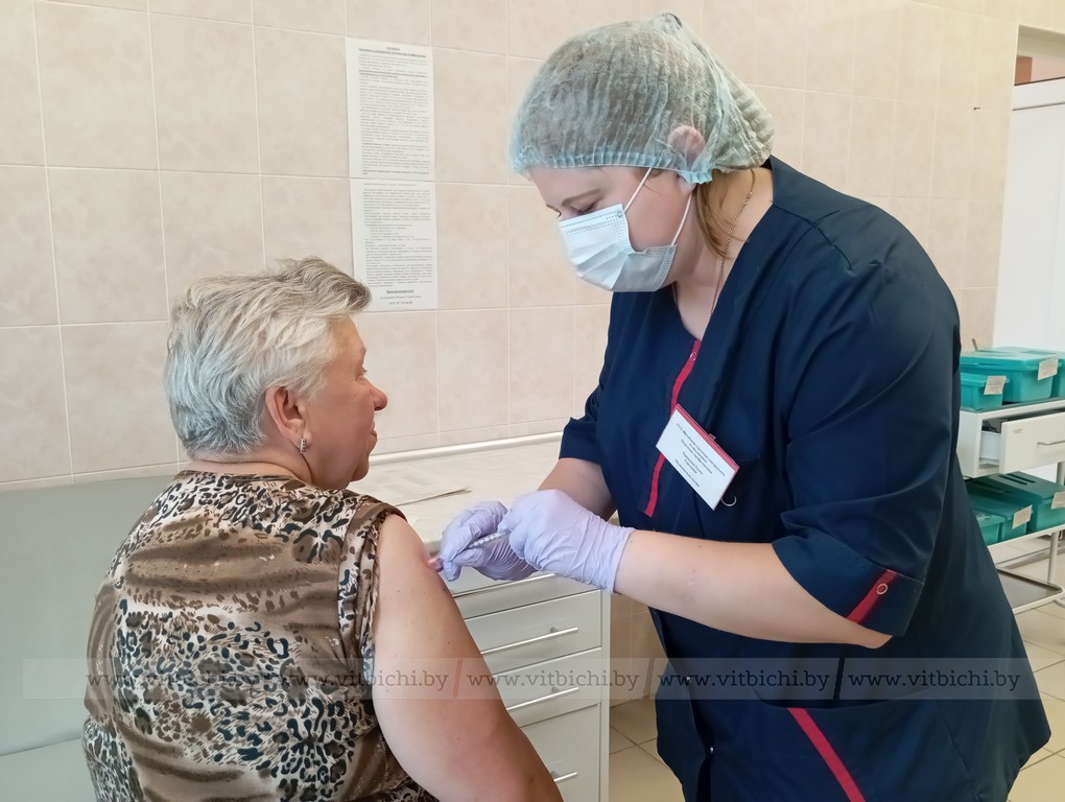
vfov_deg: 49.9
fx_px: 863
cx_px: 532
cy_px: 401
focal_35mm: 28
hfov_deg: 63.4
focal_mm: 4.25
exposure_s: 1/50
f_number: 1.8
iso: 109
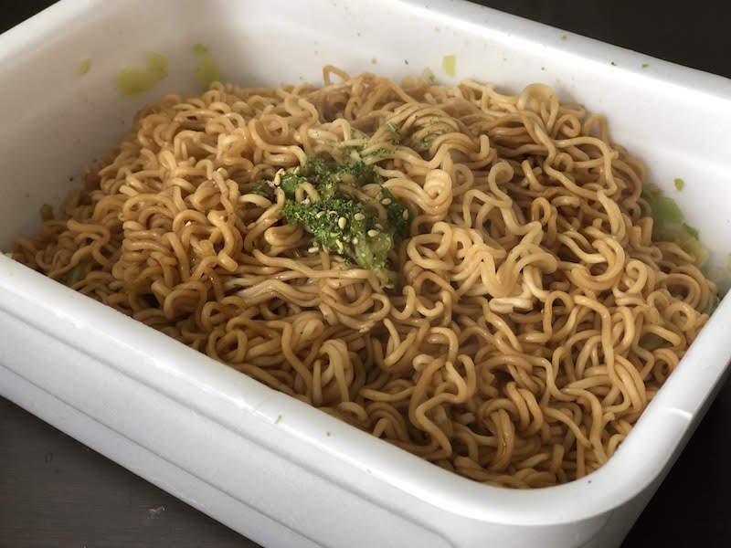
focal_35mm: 57
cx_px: 366
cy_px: 274
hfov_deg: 33.8
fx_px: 1204
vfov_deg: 25.7
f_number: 2.8
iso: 80
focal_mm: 6.6
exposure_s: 1/60
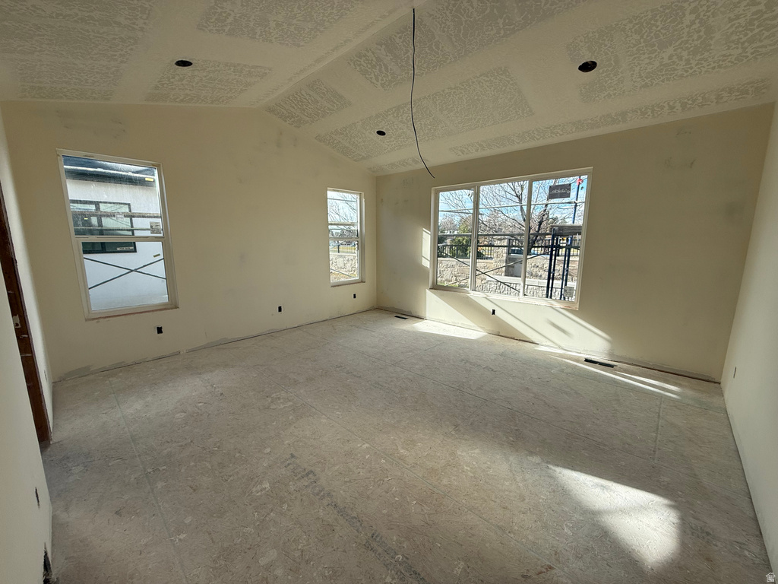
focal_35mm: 14
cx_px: 389
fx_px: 315
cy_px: 292
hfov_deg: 102.1
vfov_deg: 85.7
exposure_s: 1/448
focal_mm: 2.22
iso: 50
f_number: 2.2
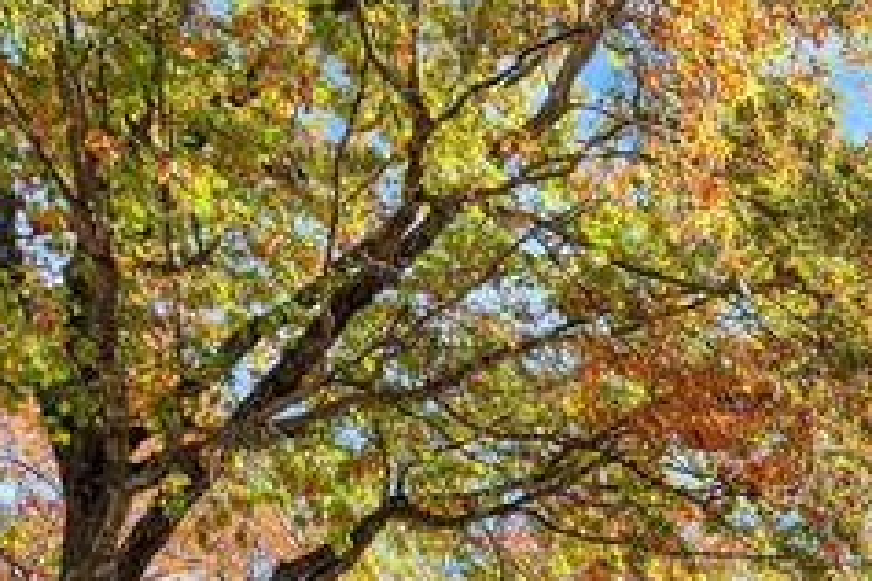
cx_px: 1597
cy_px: 1294
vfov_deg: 12.9
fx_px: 2107
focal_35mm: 87
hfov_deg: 18.2
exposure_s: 1/60
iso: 100
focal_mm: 19
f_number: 6.3
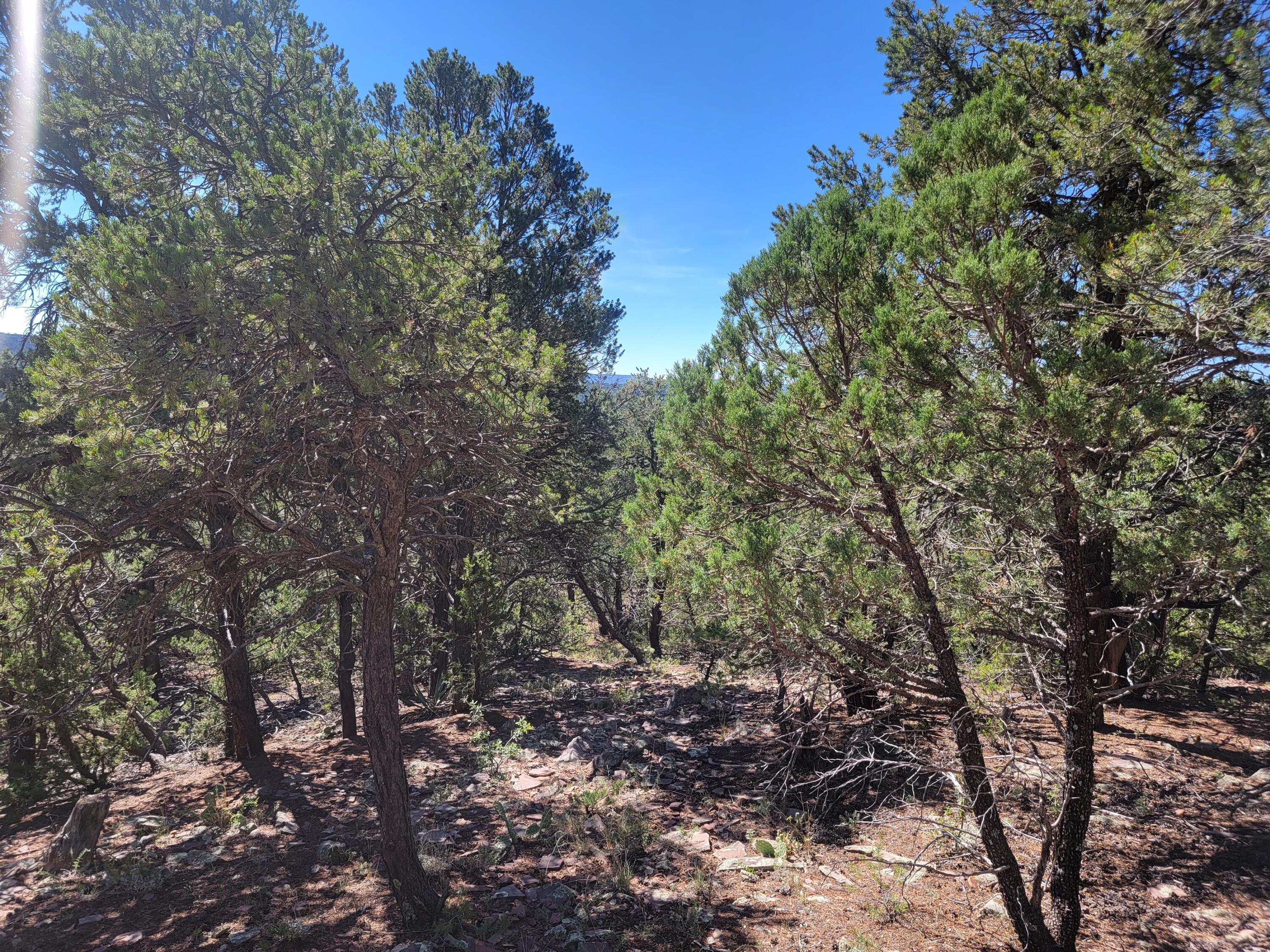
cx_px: 635
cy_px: 476
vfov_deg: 56.8
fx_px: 881
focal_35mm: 24
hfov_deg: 71.6
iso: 16
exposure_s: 1/403
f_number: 1.8
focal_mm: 6.7
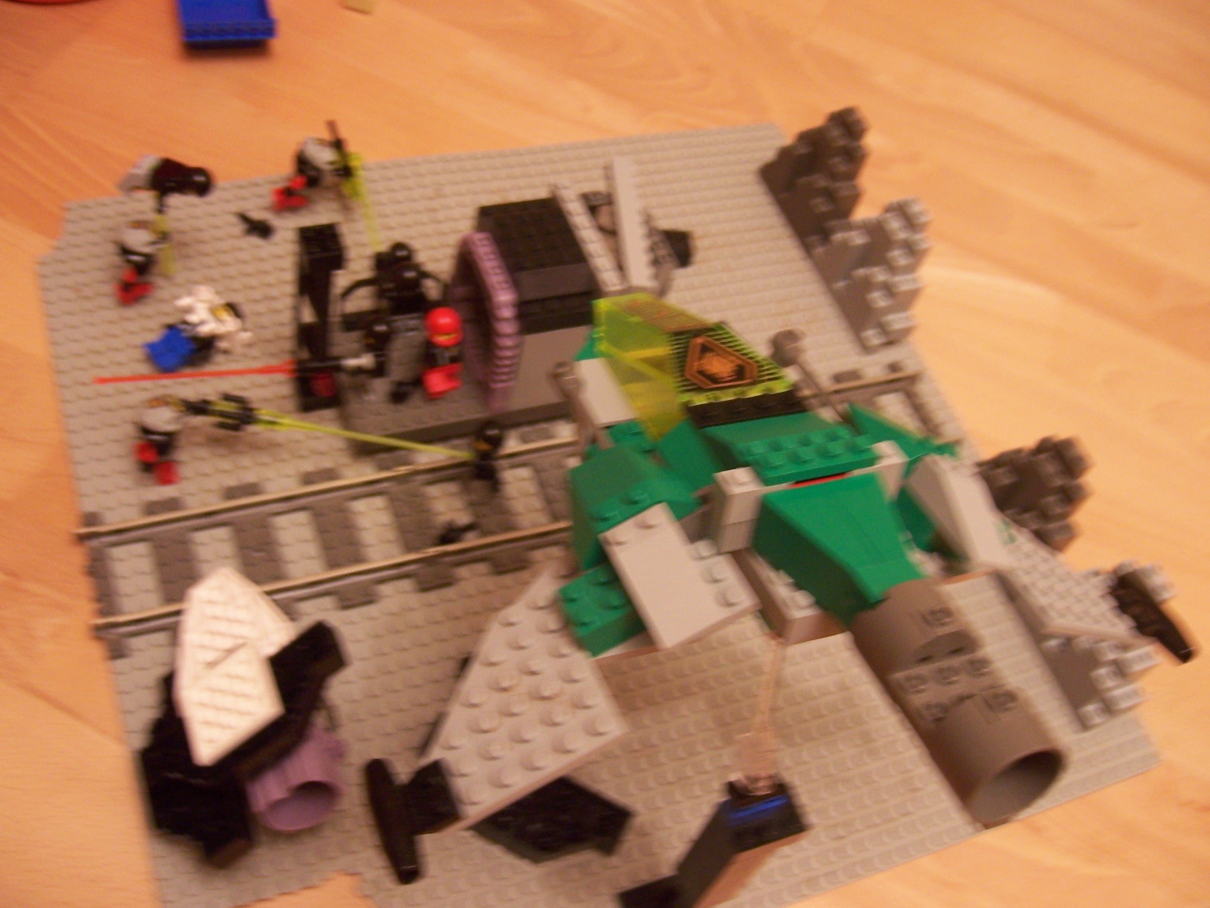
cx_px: 605
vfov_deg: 39.7
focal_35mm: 36
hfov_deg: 51.4
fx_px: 1258
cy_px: 454
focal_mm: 6.2
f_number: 2.8
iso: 160
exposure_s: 1/10
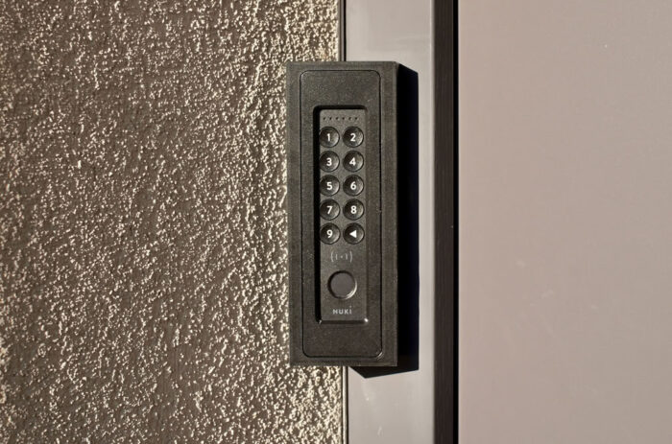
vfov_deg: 35.3
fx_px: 698
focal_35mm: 38
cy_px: 222
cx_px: 336
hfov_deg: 51.4
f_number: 5
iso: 100
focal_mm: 25
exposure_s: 1/250
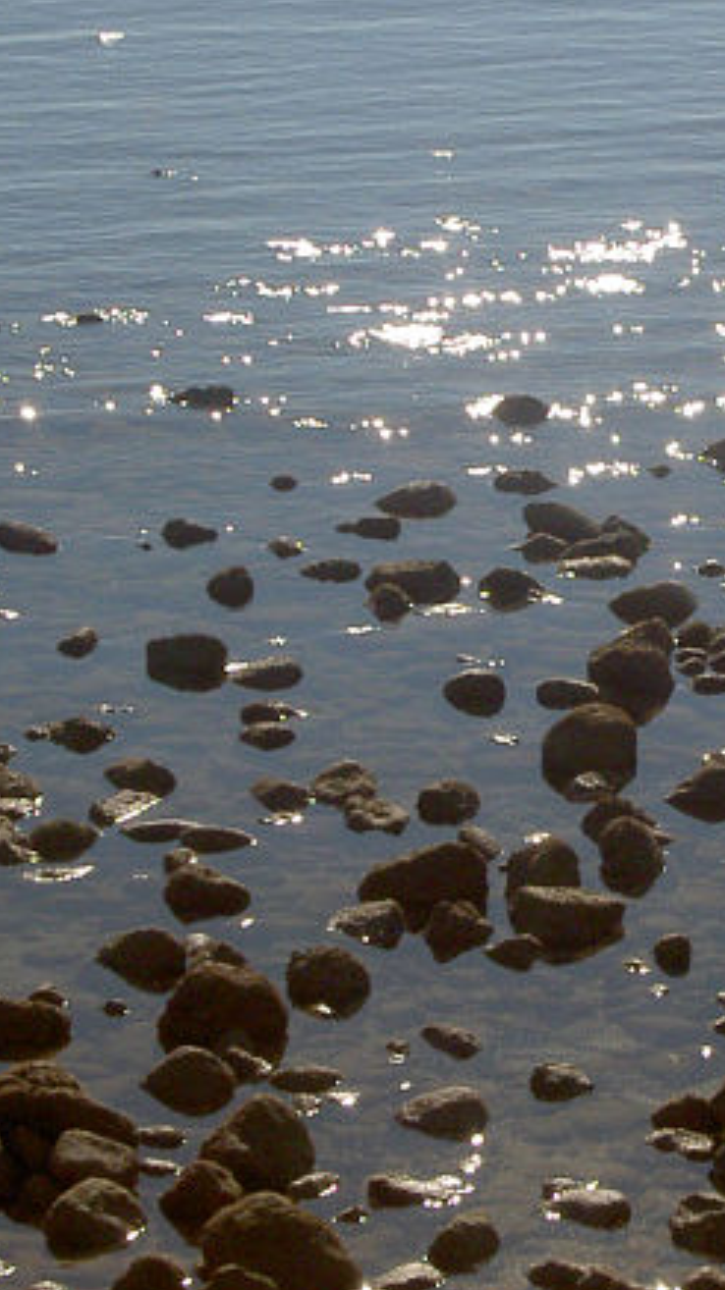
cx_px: 791
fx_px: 5748
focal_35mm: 168
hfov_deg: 7.2
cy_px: 539
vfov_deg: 12.8
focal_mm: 12.4
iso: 100
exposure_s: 1/800
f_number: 7.1
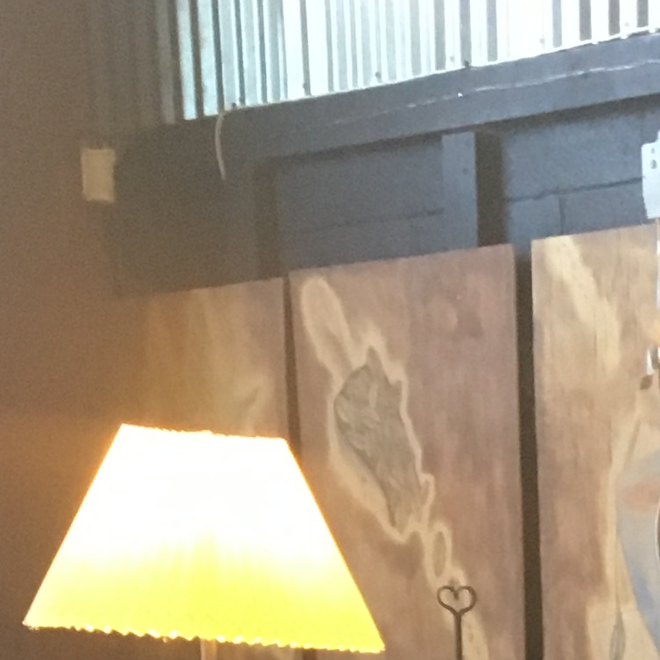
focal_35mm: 137
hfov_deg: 12.2
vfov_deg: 10.6
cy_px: 1670
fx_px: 2955
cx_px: 946
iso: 160
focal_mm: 4.15
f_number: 2.2
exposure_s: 1/30
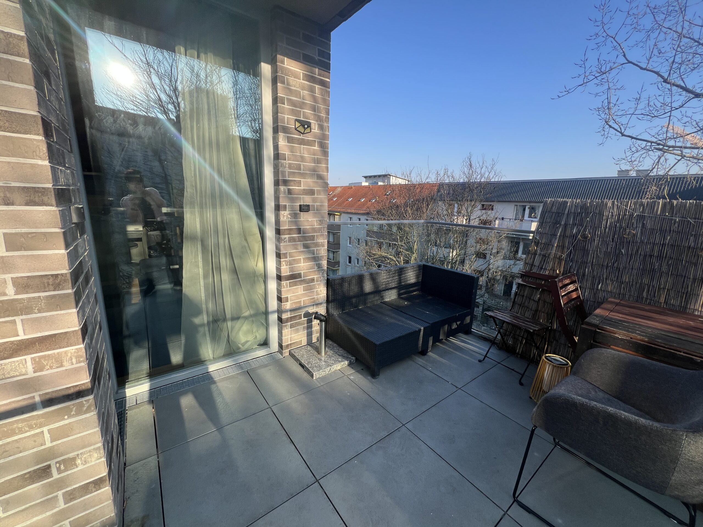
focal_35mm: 13
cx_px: 352
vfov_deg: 89.9
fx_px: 264
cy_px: 264
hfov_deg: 106.2
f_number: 1.8
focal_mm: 1.57
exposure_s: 1/589
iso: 32
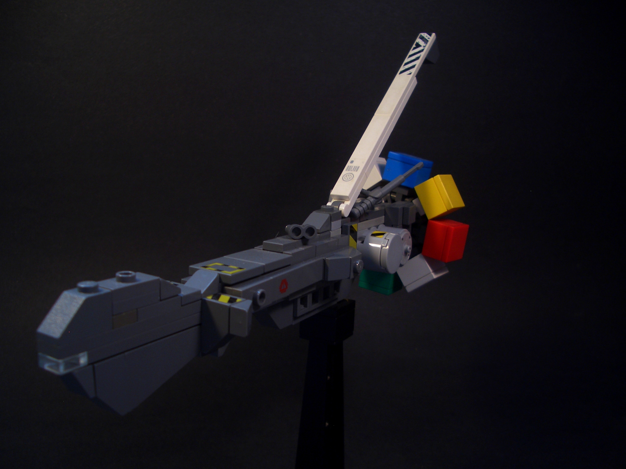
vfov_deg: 40.7
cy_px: 234
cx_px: 313
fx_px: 633
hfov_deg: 52.6
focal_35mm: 35
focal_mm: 5.8
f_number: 2.6
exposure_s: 1/25
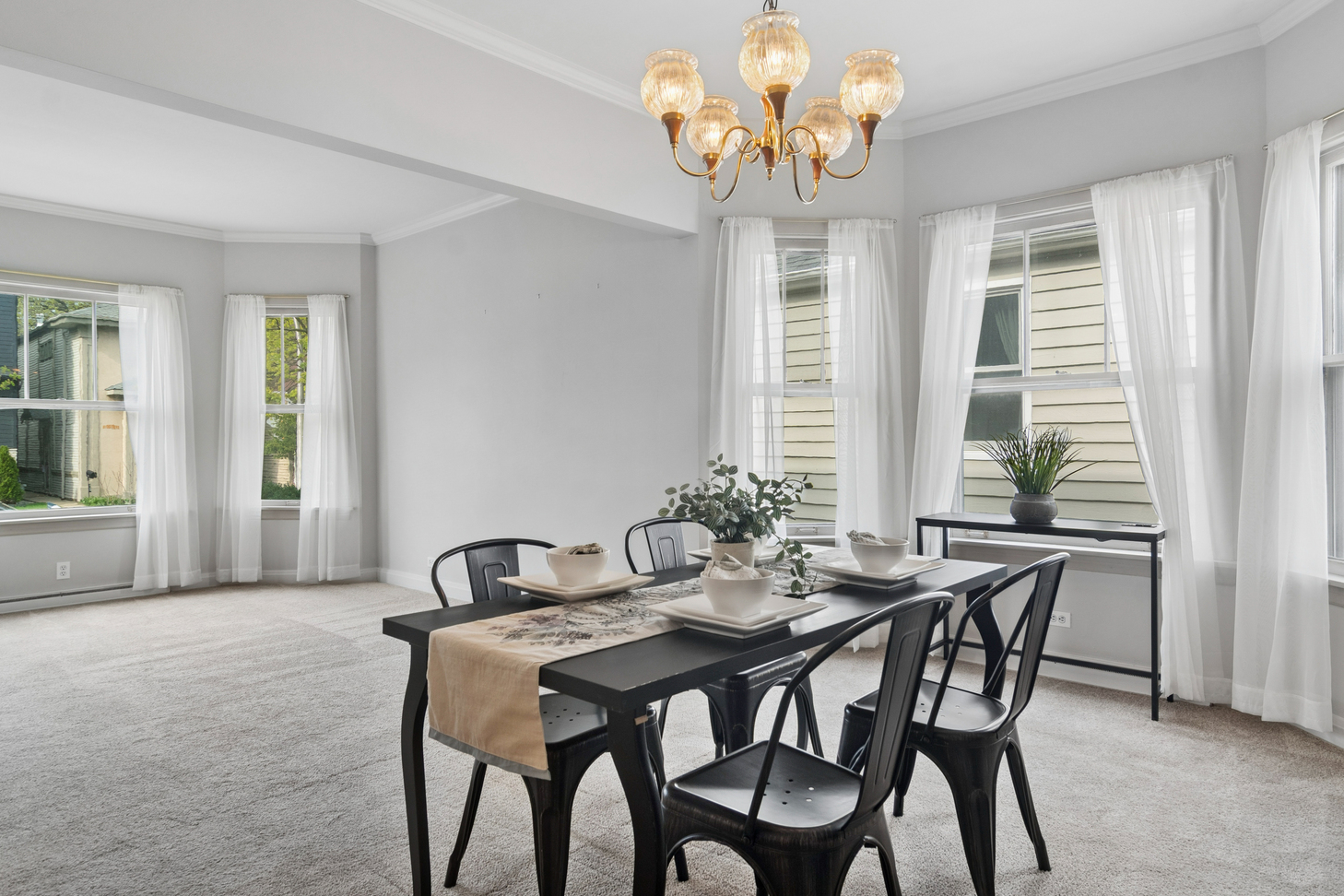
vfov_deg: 61.9
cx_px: 726
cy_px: 428
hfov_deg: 83.8
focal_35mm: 20
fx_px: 747
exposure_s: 1/15
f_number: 8
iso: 200
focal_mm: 12
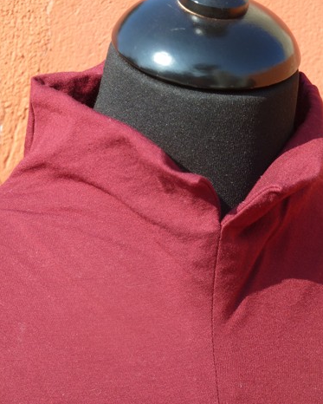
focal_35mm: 134
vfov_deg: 14.4
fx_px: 1601
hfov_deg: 11.5
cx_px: 162
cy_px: 190
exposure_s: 1/125
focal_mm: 21
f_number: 4.4
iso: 80
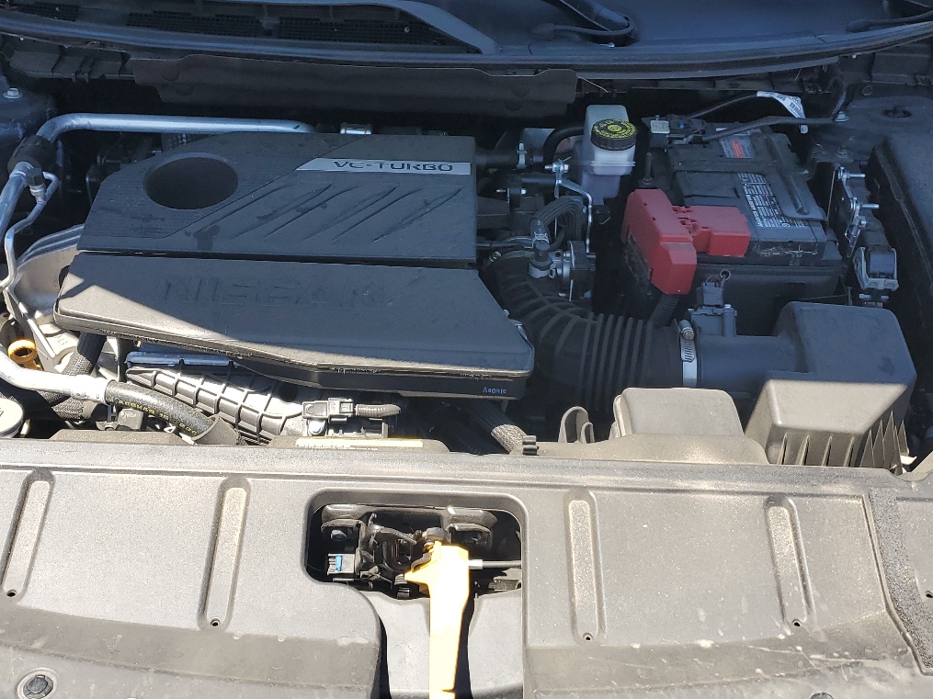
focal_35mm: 41
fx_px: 1105
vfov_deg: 35.1
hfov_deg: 45.7
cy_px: 327
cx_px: 417
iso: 50
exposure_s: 1/1000
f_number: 1.5
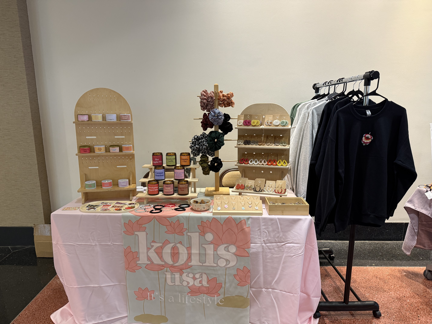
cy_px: 162
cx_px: 216
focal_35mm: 24
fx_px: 300
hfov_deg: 71.6
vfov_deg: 56.8
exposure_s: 1/60
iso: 320
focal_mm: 6.76
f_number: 1.78
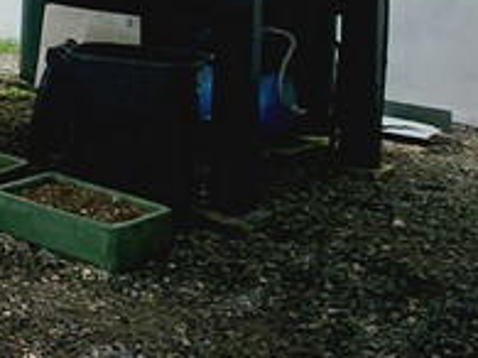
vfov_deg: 18.7
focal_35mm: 71
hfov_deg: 15.6
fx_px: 980
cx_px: -639
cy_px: -152
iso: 50
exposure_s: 1/1019
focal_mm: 2.2
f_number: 2.2
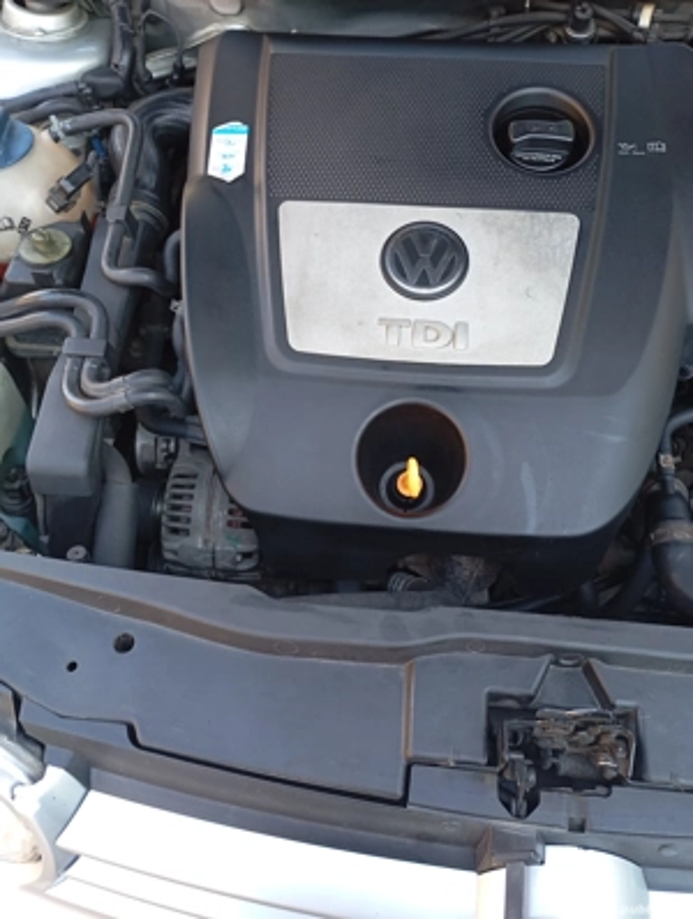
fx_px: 745
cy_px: 460
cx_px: 346
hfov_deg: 49.9
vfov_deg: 63.4
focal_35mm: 28
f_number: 1.8
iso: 322
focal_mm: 4.27
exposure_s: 1/50
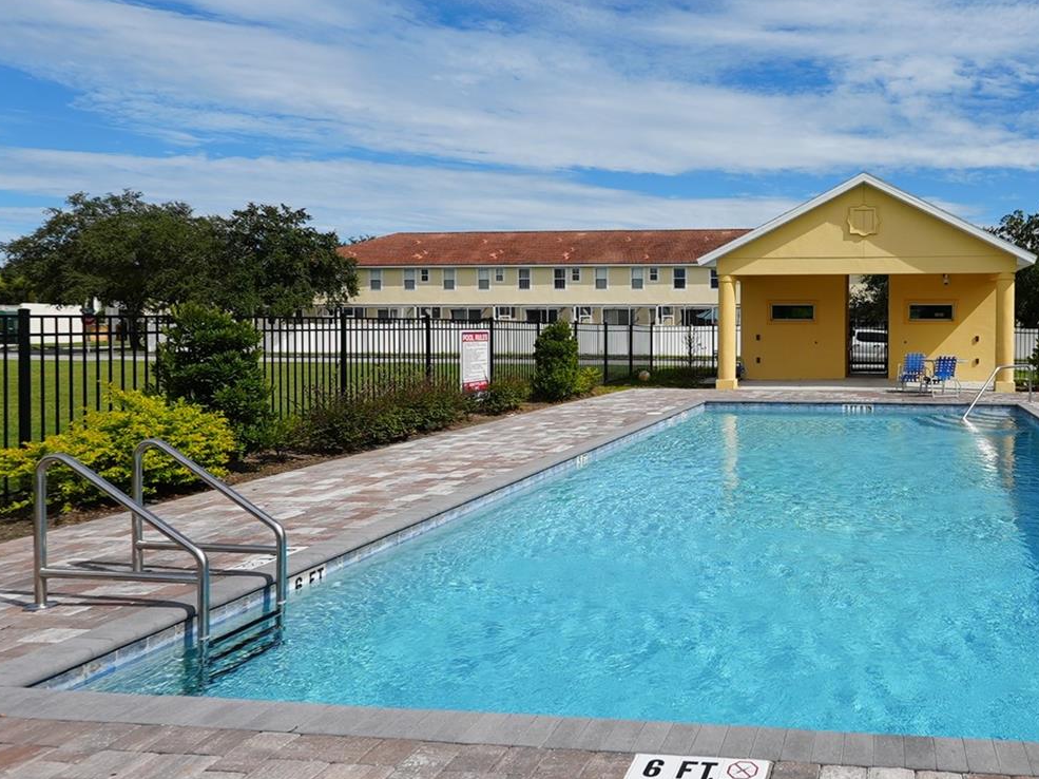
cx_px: 816
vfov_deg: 54.7
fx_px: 750
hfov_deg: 64.0
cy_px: 348
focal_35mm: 25
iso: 80
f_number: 5
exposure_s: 1/1000
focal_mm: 11
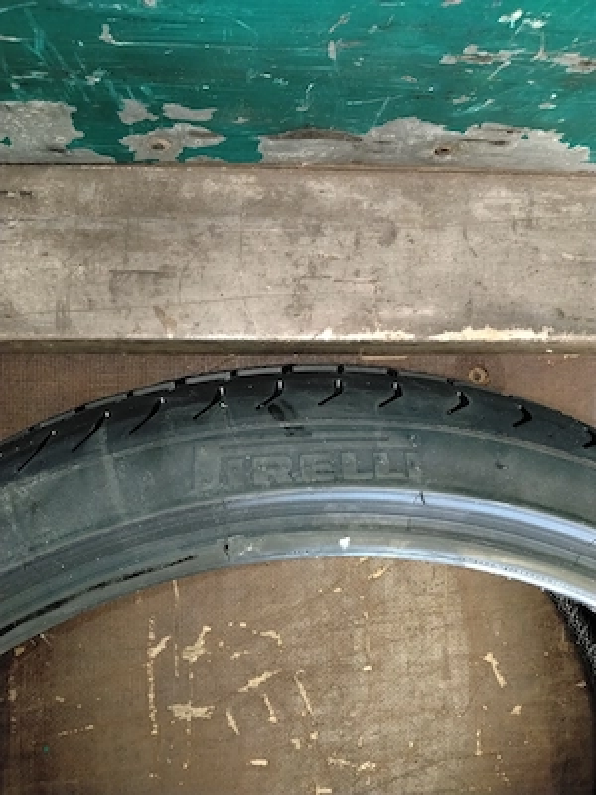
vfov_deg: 65.3
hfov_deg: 51.4
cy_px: 398
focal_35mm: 27
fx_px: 620
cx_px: 298
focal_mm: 4.05
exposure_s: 1/25
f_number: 1.8
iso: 2150
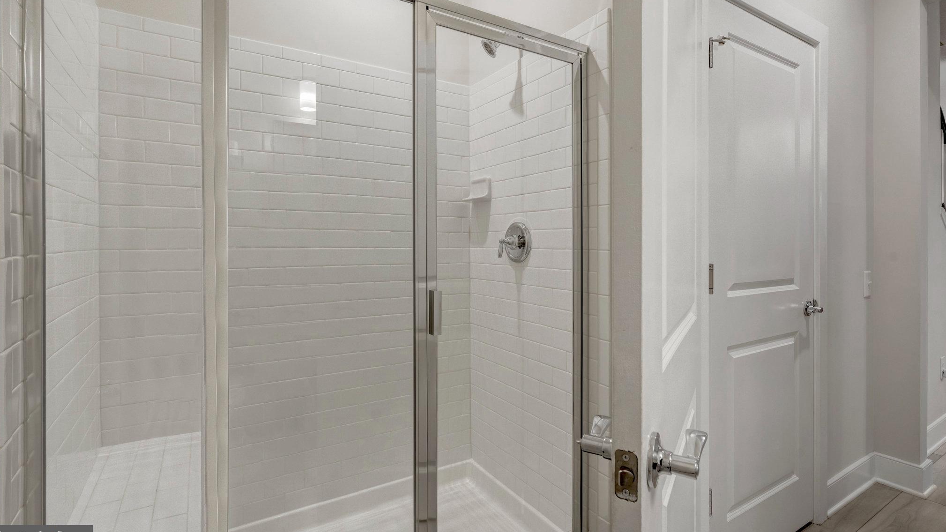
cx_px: 469
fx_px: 426
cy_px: 240
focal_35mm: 17
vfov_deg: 63.8
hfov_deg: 95.9
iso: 1250
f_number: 8
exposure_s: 1/50
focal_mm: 16
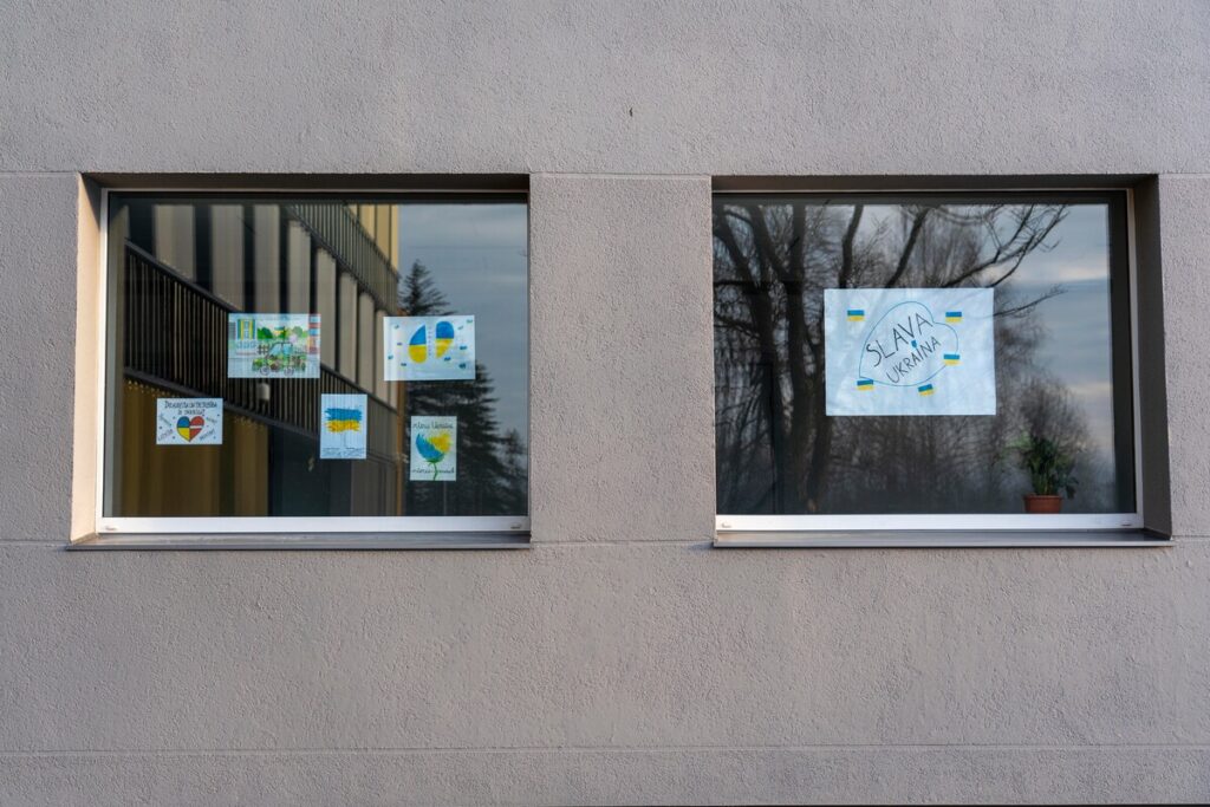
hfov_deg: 44.5
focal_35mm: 44
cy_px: 404
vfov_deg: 30.5
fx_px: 1479
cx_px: 605
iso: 125
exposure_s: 1/250
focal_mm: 44
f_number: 4
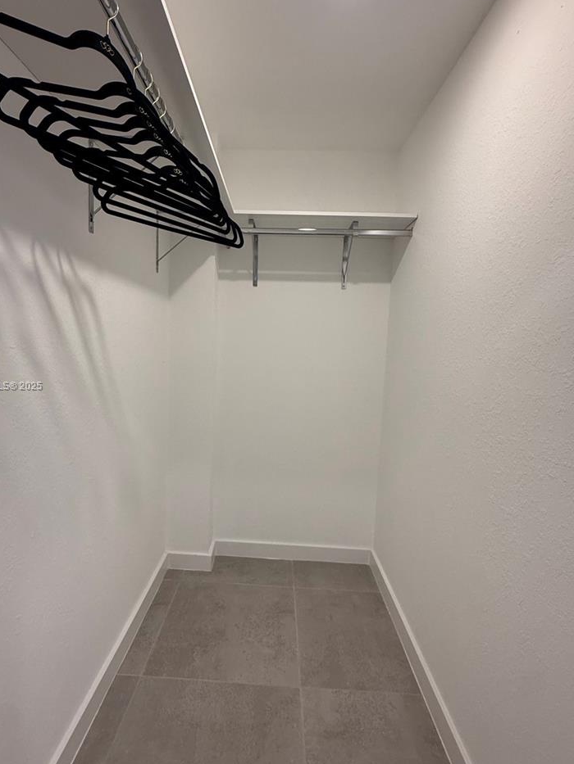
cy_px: 387
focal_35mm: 18
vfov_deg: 87.7
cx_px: 261
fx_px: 398
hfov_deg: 71.5
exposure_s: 1/120
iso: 200
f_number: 2.2
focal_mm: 2.22
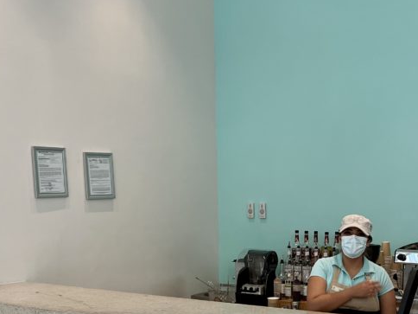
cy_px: 288
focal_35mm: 55
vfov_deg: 25.6
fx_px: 664
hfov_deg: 34.1
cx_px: 325
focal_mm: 5.7
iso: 125
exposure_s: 1/120
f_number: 1.5
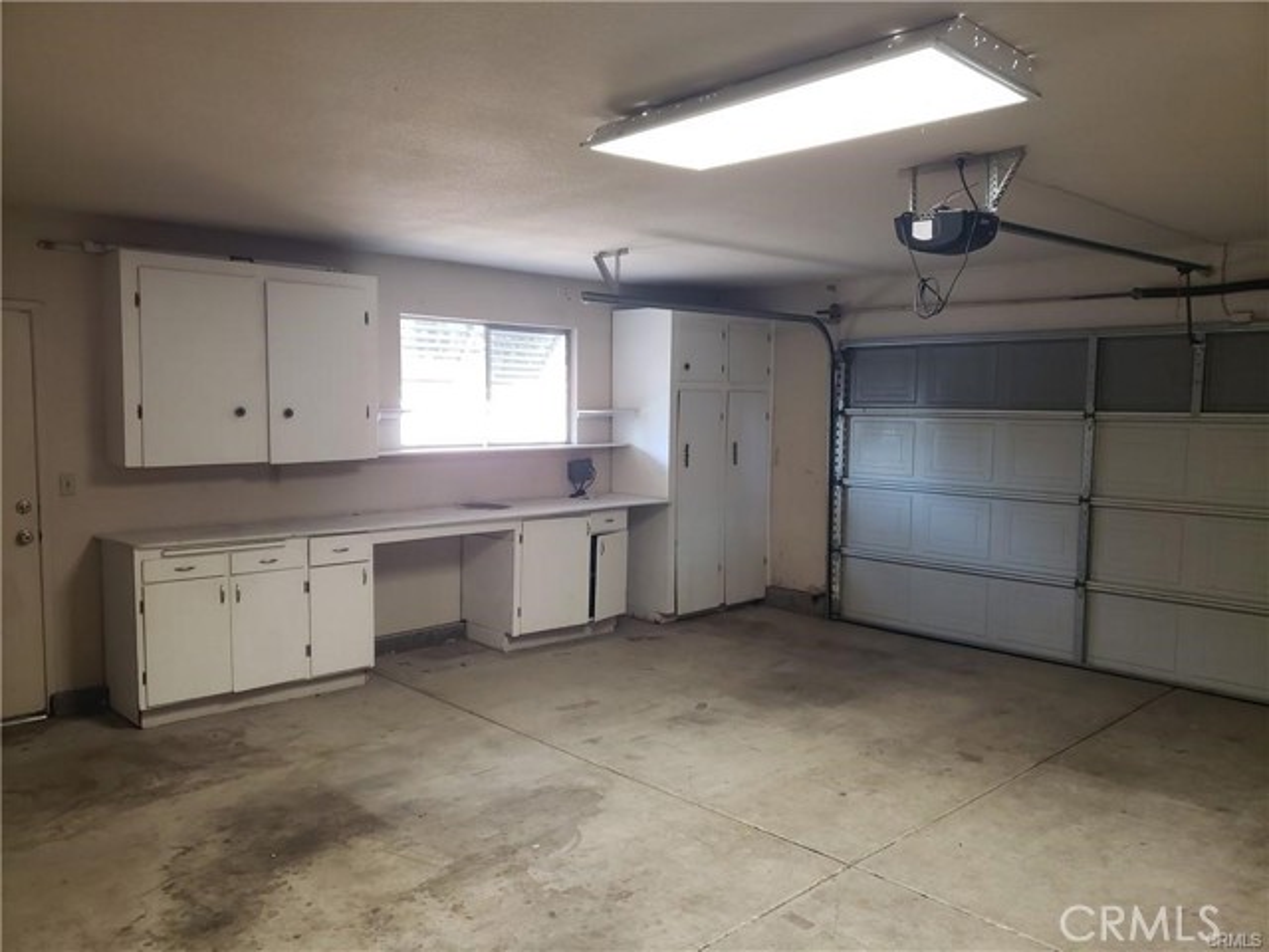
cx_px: 634
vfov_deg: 53.1
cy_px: 476
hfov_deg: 67.3
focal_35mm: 26
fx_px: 953
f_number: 1.5
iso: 200
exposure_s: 1/60
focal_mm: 4.3
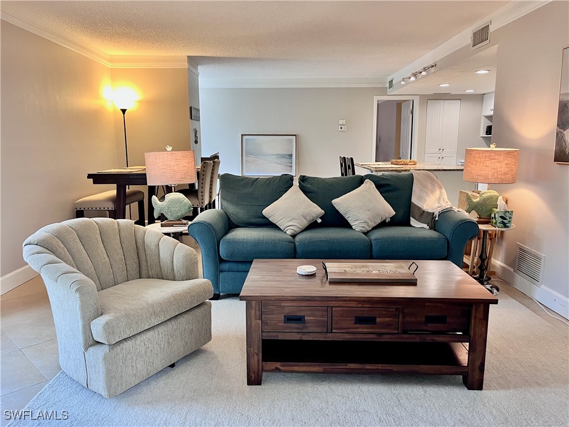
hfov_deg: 67.3
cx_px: 284
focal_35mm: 26
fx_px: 427
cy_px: 214
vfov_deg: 53.1
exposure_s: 1/60
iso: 125
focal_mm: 5.1
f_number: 1.6
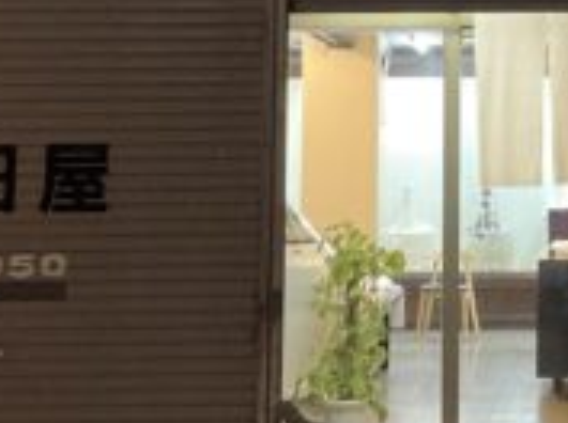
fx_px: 1883
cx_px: 613
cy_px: -37
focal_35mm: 115
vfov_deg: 12.6
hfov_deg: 16.7
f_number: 1.8
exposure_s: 1/30
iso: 400
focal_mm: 3
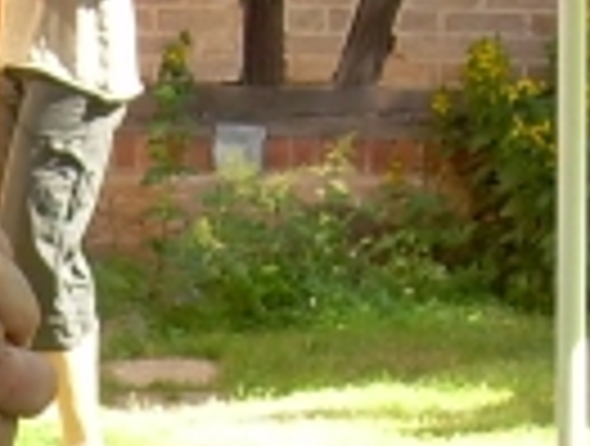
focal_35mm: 279
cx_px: -203
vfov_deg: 5.3
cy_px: 520
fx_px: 4768
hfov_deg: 7.0
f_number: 3
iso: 50
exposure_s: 1/136
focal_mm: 7.7
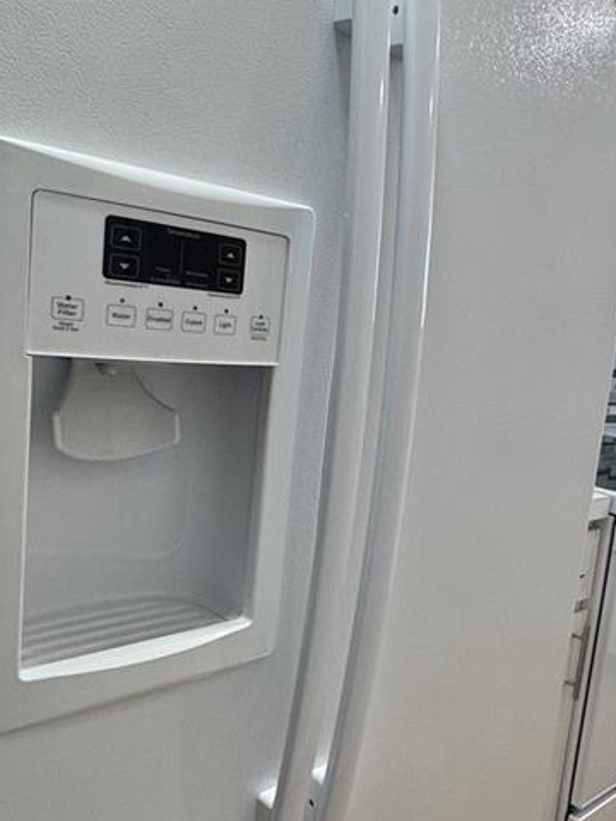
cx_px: 460
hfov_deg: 39.6
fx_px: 830
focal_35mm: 35
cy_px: 455
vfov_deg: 52.5
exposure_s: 1/120
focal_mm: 2.22
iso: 125
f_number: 2.2
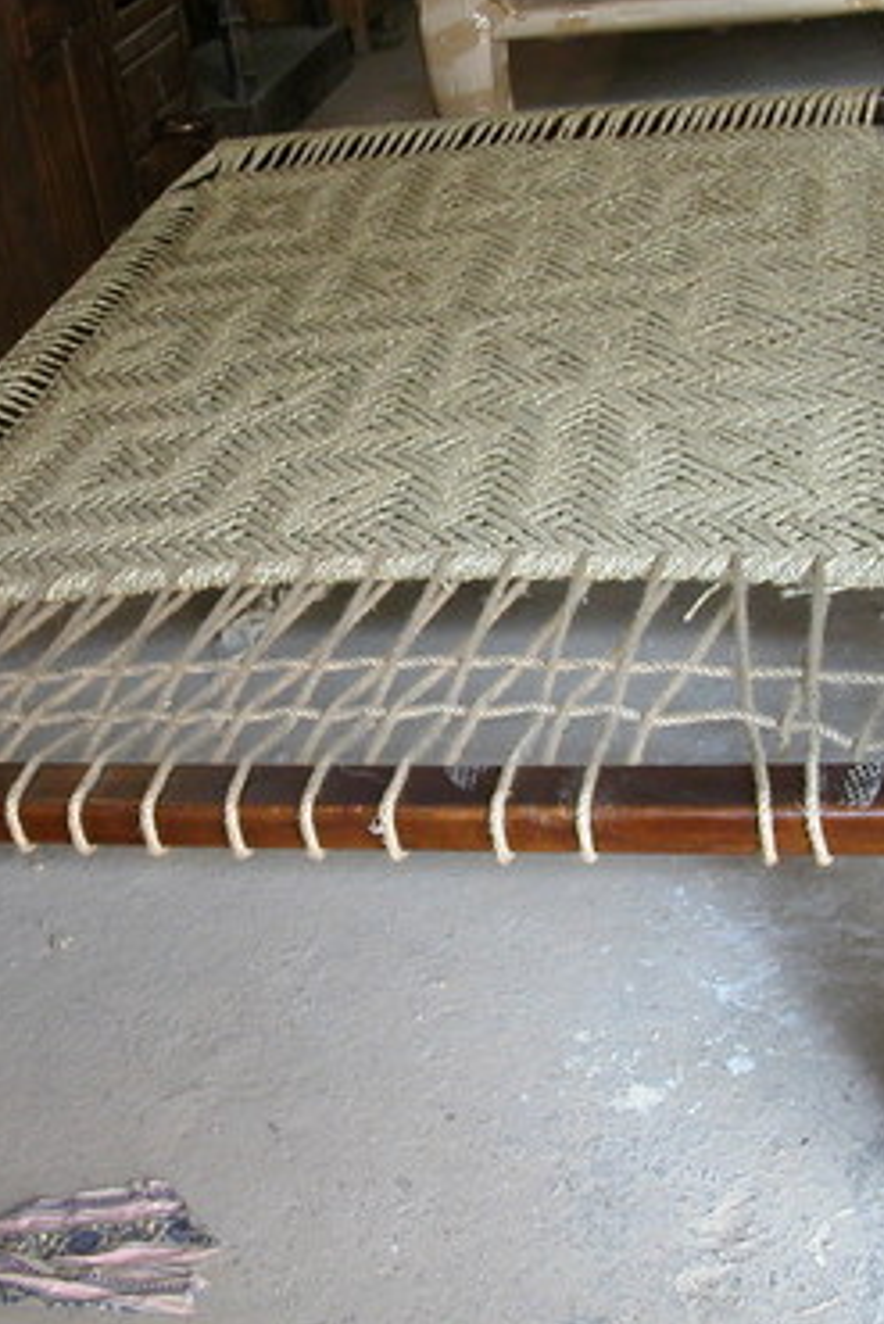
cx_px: 304
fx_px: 1913
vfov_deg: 38.2
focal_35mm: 52
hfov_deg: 25.9
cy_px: 660
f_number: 2.7
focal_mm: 5.6
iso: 100
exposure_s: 1/12.1
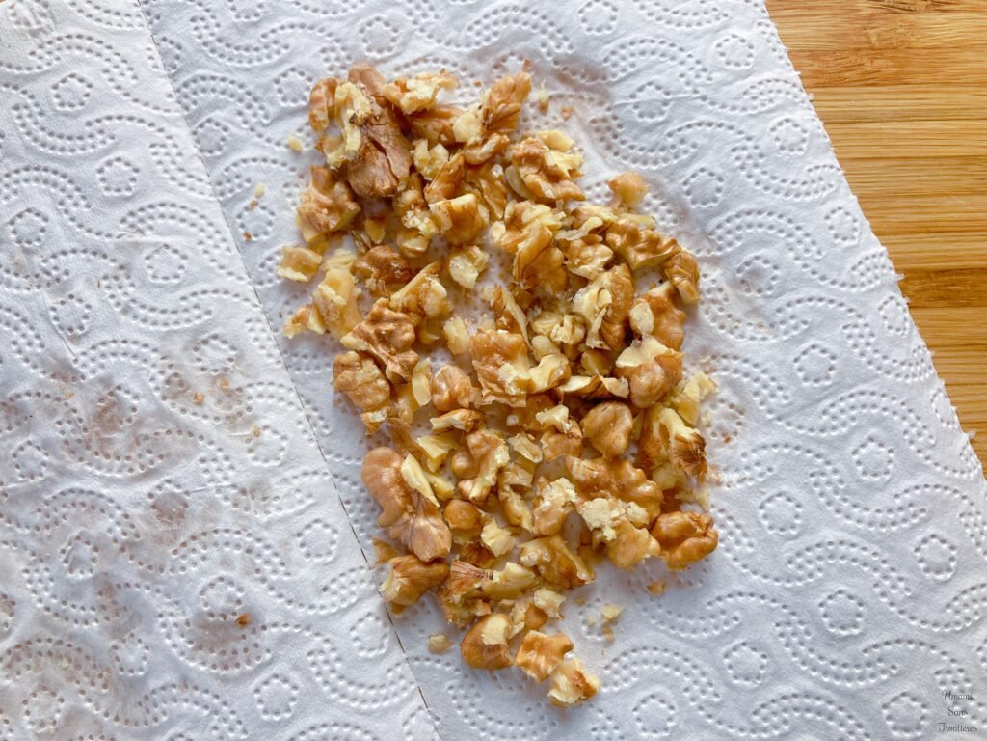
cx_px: 494
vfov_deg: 49.7
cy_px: 370
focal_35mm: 28
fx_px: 798
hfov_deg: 63.4
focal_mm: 3.99
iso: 64
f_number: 1.8
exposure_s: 1/100
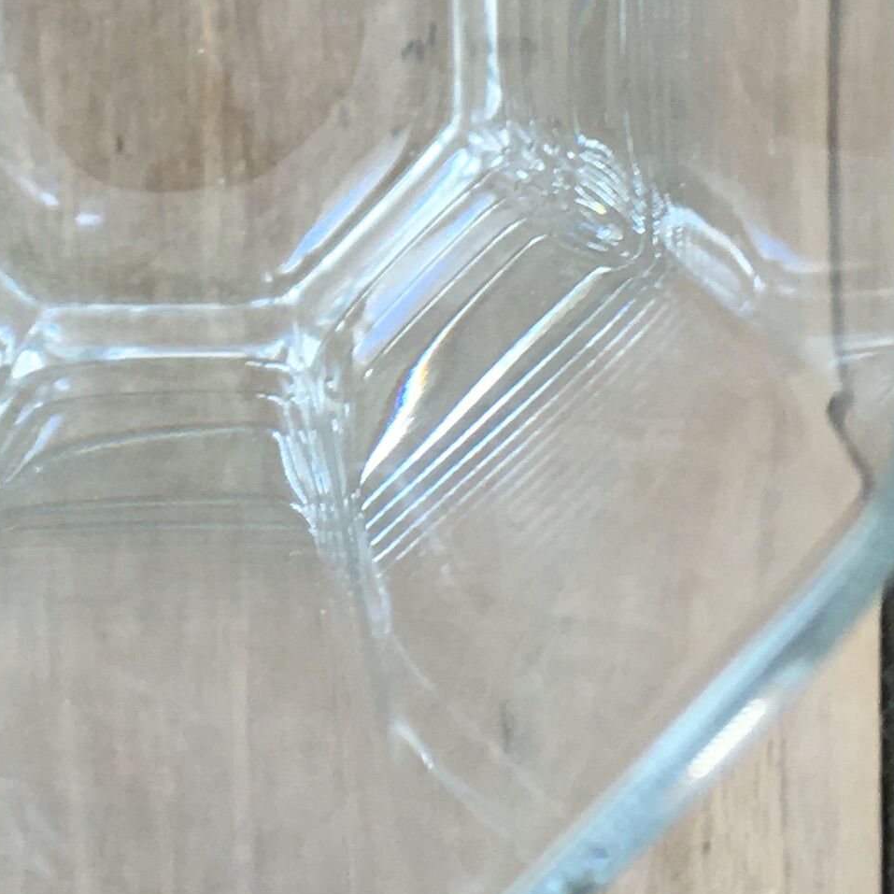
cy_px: -154
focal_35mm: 108
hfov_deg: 16.0
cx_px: 148
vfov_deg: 15.6
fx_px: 3156
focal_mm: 4.15
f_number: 2.2
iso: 32
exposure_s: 1/50
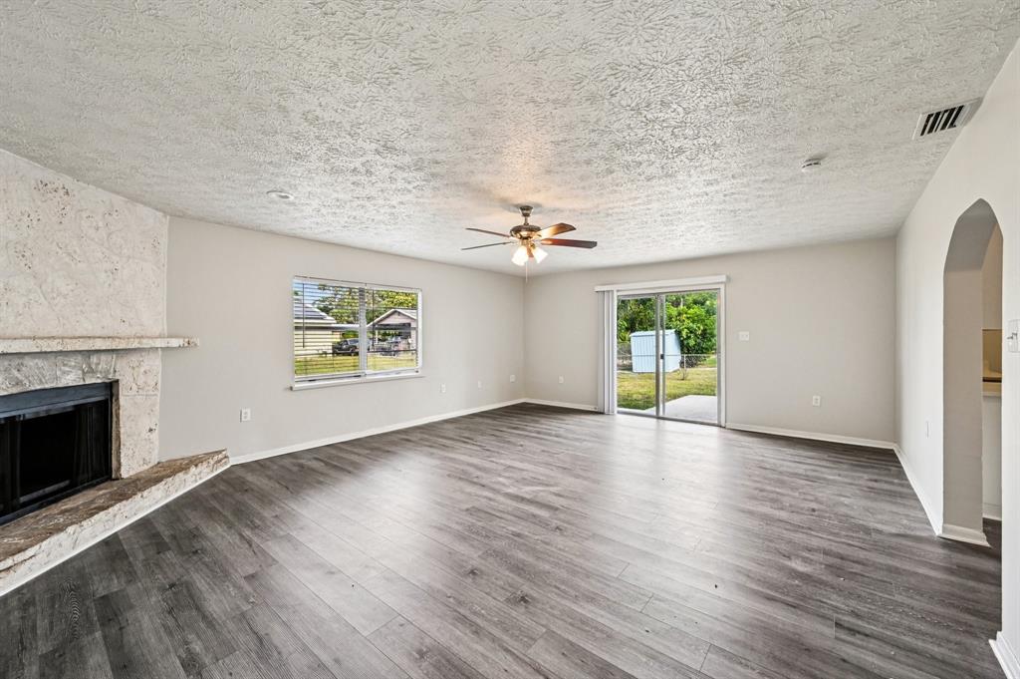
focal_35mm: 14
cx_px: 510
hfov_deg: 104.3
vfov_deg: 81.1
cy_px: 340
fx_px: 396
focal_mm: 14
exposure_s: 1/60
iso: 800
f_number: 8
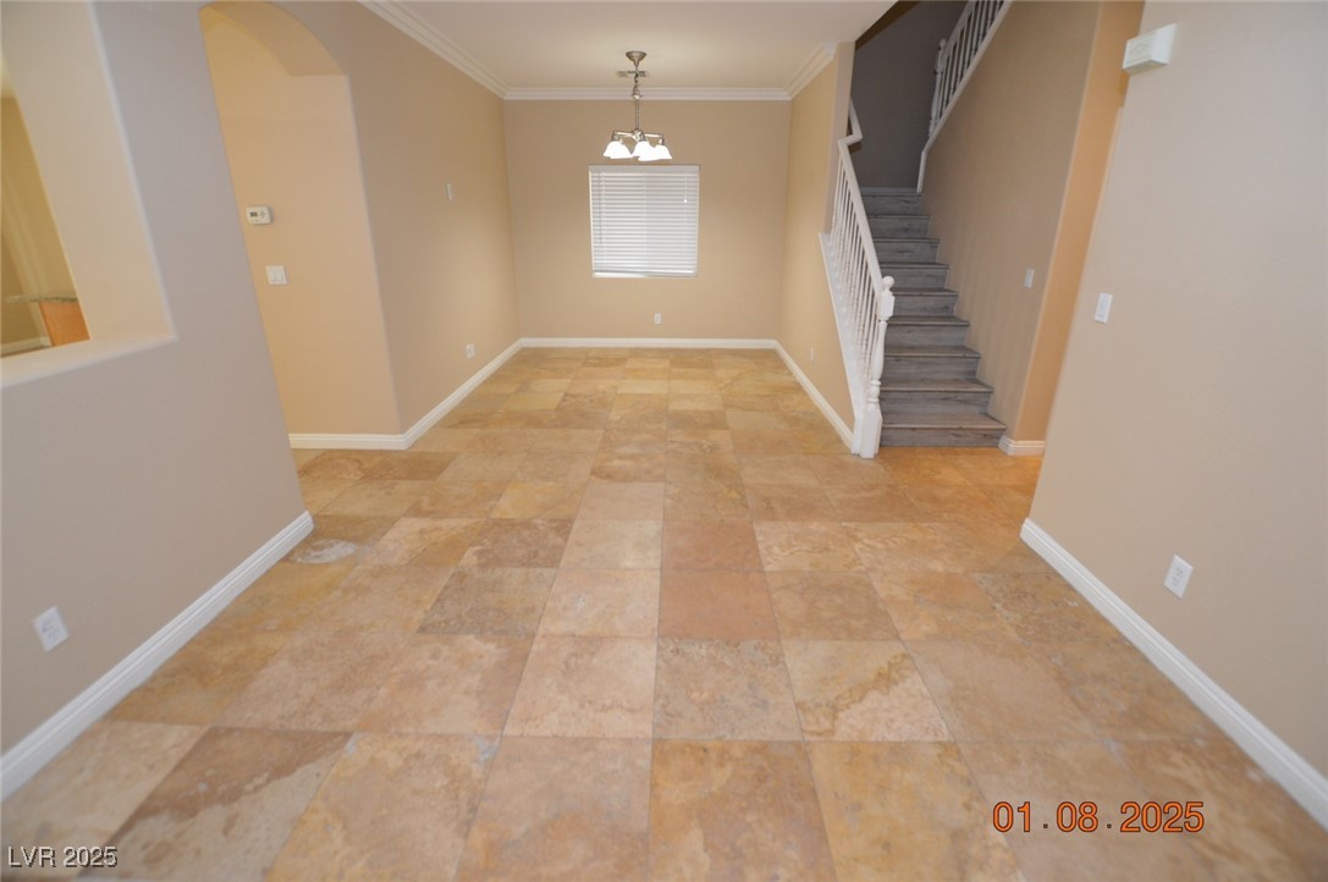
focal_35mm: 15
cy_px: 441
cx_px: 664
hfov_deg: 100.5
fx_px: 553
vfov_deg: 77.2
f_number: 3.5
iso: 500
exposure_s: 1/60
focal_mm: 10
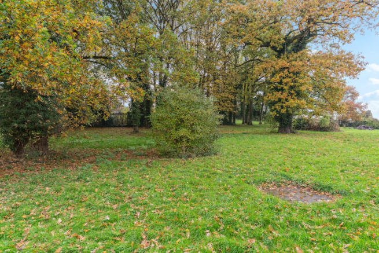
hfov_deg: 78.6
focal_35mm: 22
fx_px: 232
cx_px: 190
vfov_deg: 57.3
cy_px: 126
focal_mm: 22
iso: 800
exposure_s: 1/160
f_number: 7.1
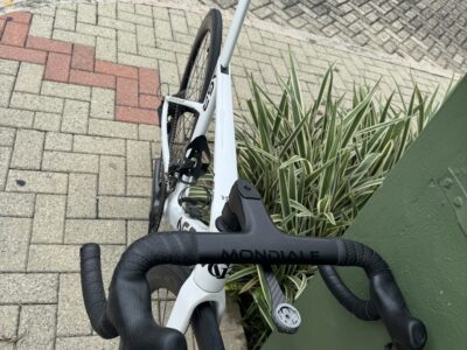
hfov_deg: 71.6
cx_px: 234
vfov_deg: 56.8
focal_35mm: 24
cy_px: 175
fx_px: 324
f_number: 1.78
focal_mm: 6.76
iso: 80
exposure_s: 1/1076
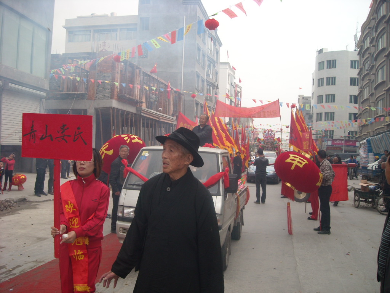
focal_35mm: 35
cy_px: 146
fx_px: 394
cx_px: 195
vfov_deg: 40.7
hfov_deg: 52.6
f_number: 2.8
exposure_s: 1/96
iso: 64
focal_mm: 5.7
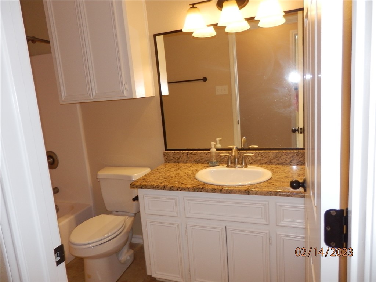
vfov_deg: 54.9
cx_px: 188
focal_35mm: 25
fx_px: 272
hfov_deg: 69.4
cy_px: 141
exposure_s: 1/30
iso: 200
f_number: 3
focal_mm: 4.5
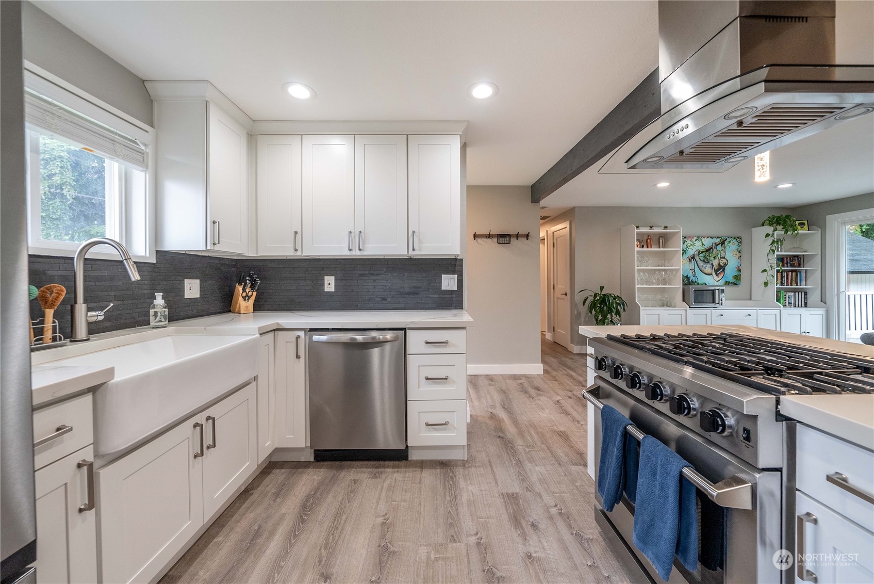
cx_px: 437
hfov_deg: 112.6
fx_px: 291
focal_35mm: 12
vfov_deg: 90.1
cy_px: 292
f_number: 7.1
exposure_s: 1/30
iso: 1000
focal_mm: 12
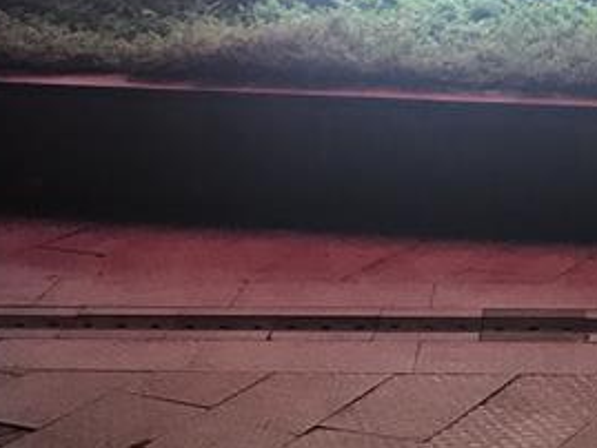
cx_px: 442
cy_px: -259
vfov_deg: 13.3
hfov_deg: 18.8
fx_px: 1794
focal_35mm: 104
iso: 40
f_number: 1.8
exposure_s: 1/17
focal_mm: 3.99
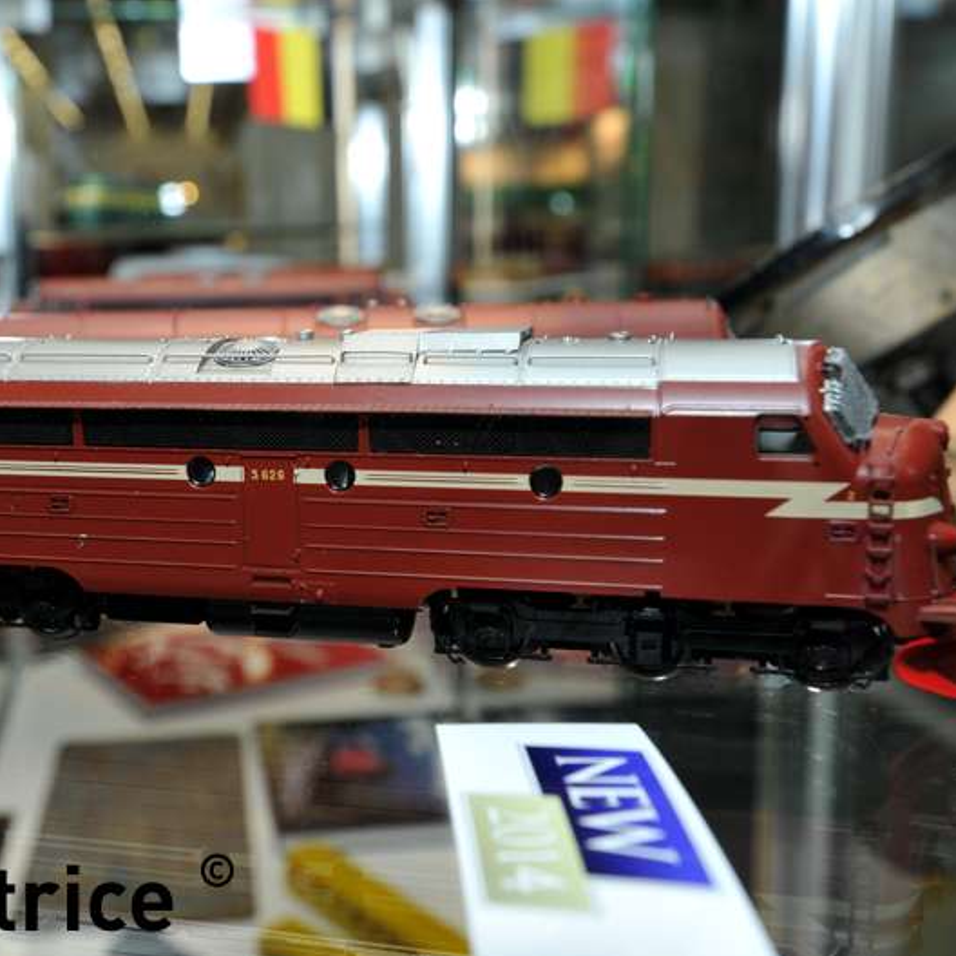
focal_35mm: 45
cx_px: 330
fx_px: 1406
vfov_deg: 37.6
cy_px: 480
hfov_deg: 37.2
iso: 400
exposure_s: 1/60
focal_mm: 35
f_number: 10
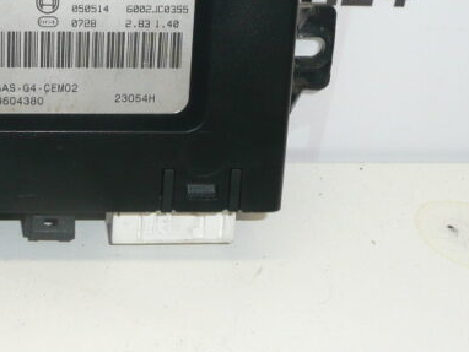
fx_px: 1017
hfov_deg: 24.9
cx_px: 16
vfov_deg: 19.6
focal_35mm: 75
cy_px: 121
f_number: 3.3
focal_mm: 4.6
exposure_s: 1/125
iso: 100
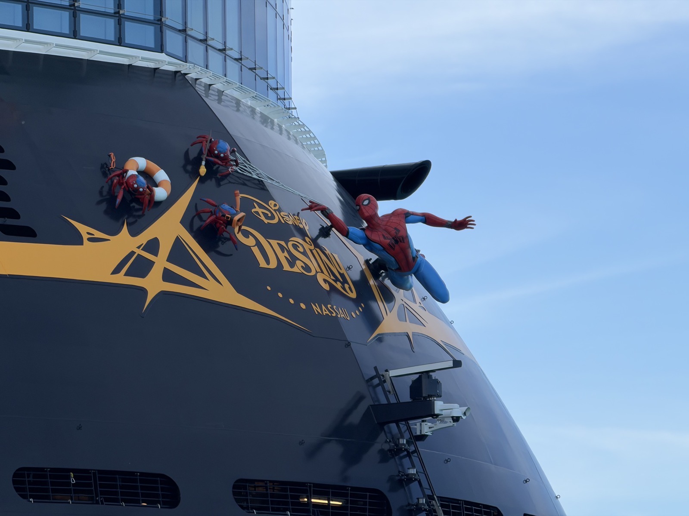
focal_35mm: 200
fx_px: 3981
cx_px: 344
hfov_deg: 9.9
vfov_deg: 7.4
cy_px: 258
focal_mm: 16.89
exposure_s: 1/688
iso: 20
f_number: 2.8
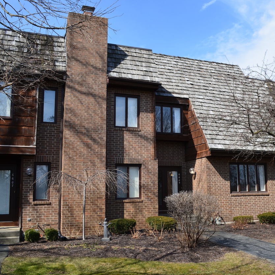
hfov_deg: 42.4
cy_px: 138
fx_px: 351
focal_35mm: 39
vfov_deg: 42.8
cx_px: 179
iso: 125
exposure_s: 1/125
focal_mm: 20
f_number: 11
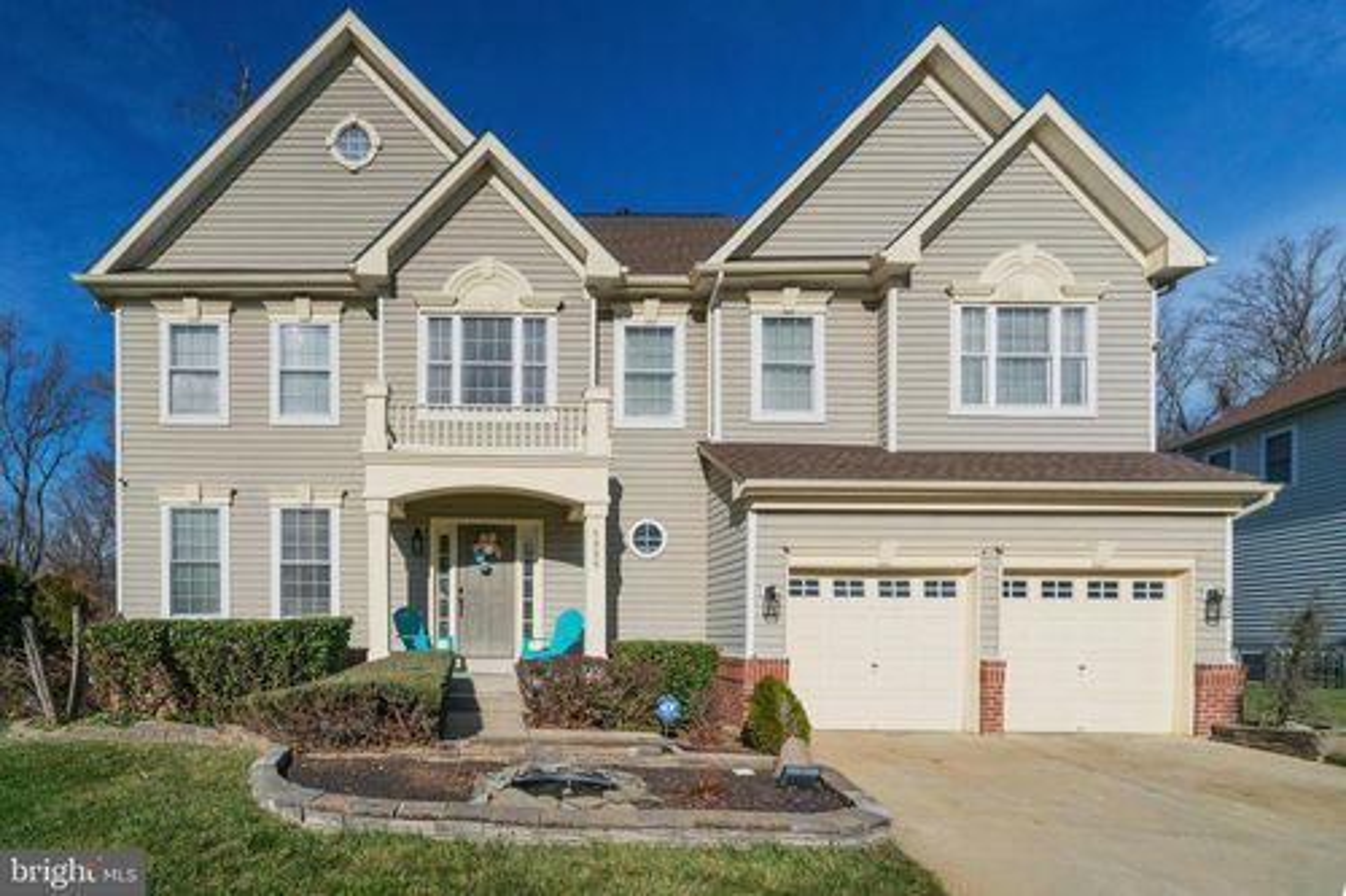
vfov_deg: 73.7
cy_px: 448
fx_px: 598
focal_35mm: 16
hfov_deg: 96.8
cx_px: 673
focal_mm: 16
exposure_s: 1/4000
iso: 1250
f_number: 8
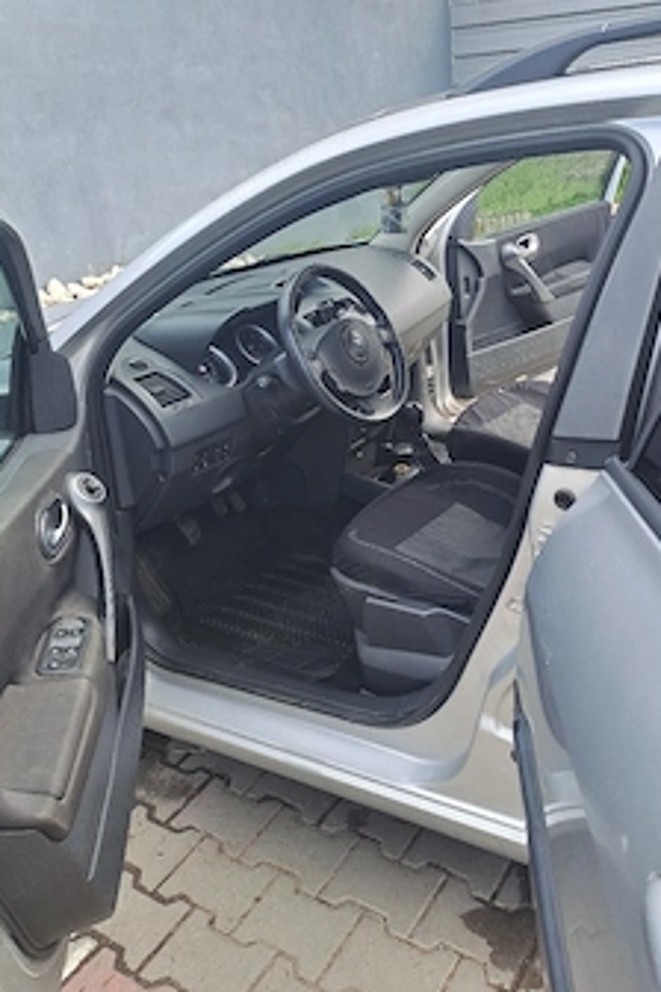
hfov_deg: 42.3
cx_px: 357
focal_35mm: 31
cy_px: 422
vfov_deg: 60.0
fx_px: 854
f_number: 1.8
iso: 32
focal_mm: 4.65
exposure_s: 1/435
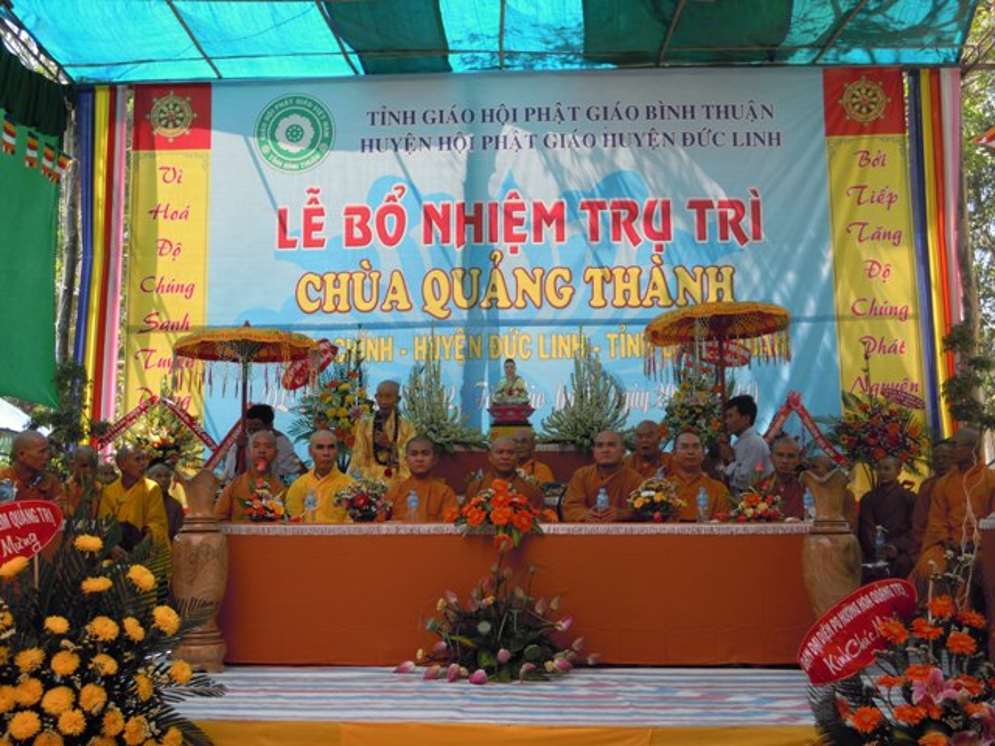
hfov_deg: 51.4
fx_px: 1035
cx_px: 498
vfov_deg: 39.7
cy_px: 373
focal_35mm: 36
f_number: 3
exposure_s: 1/250
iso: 100
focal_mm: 6.4
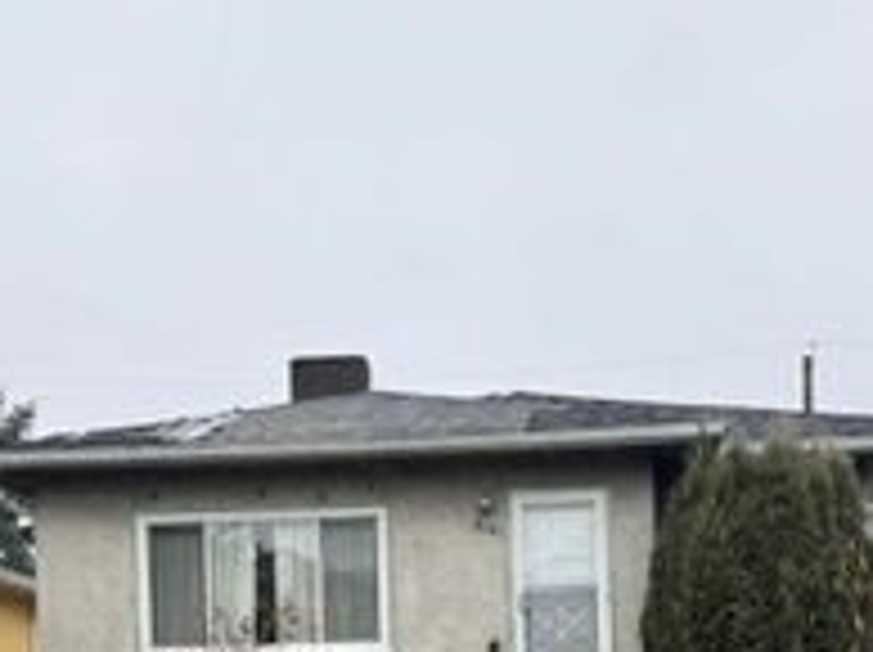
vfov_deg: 22.2
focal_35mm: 62
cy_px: 731
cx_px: 454
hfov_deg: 31.2
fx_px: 1562
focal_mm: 6.76
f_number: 1.78
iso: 80
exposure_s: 1/707
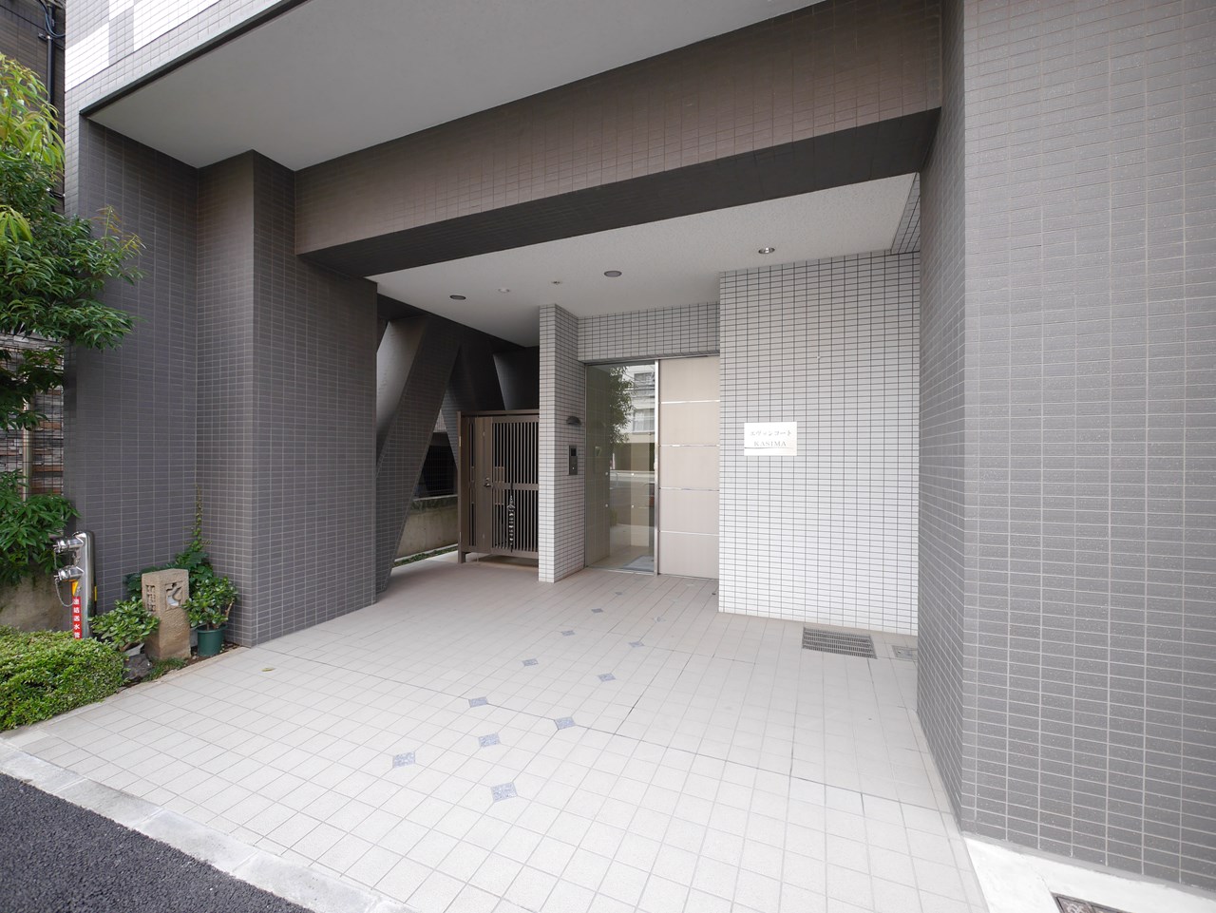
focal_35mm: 14
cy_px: 456
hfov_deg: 102.0
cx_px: 608
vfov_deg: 85.7
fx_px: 492
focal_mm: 7
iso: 160
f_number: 4
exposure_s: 1/100
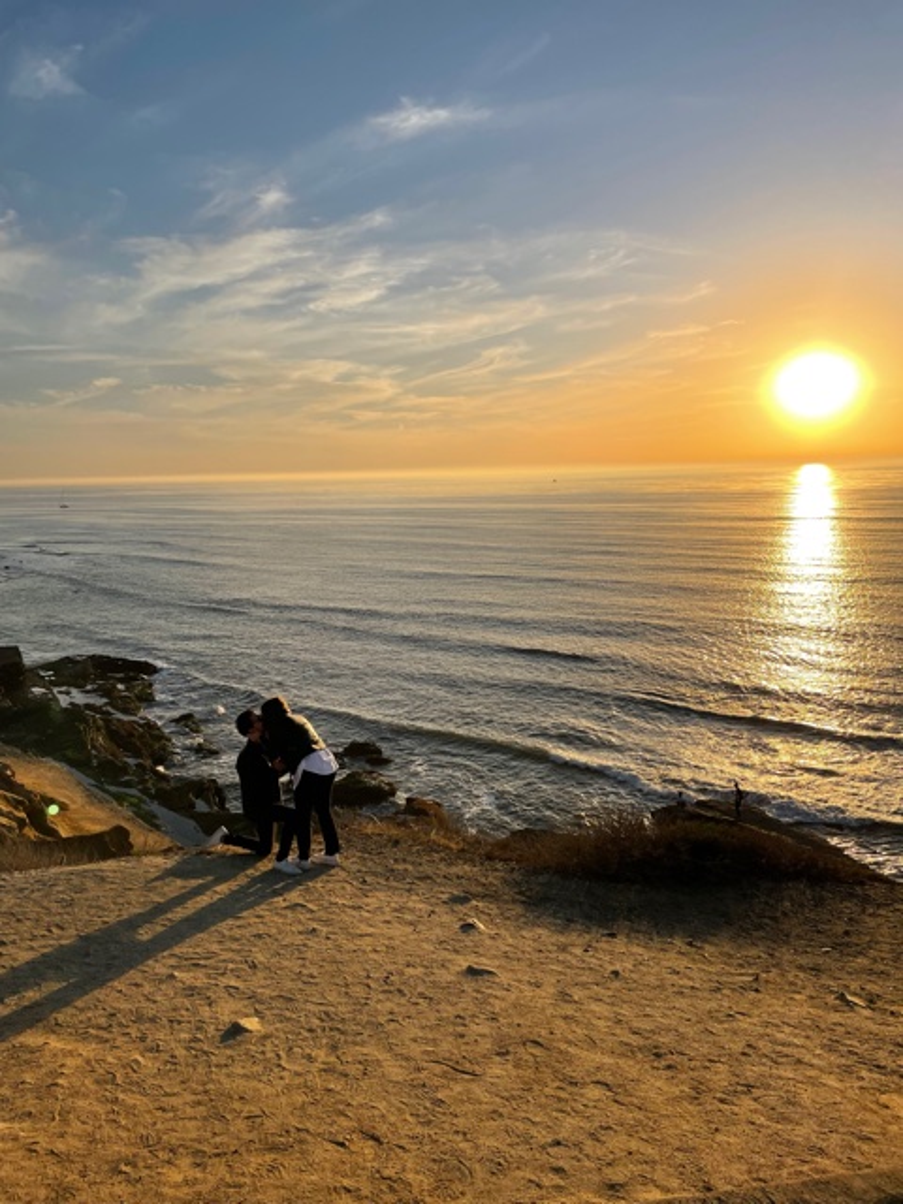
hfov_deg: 53.1
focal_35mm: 26
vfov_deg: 67.3
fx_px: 904
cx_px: 452
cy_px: 602
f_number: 1.6
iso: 32
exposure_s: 1/6135
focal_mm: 4.2
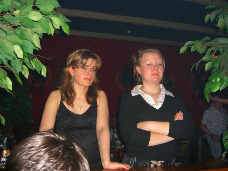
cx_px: 114
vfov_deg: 37.7
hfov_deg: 49.0
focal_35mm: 38
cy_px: 86
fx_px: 250
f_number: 2.8
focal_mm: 7.9
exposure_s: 1/60
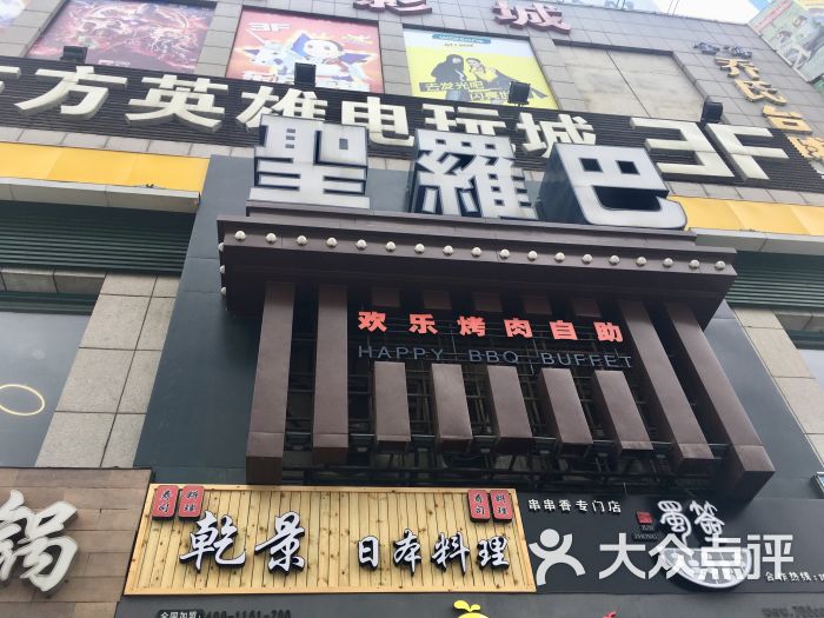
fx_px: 690
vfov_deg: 48.2
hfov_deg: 61.7
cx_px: 412
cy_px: 309
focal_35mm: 29
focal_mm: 4.15
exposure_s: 1/732
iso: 25
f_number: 2.2
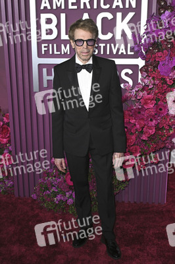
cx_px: 88
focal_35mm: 36
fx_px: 263
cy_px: 132
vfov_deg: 53.2
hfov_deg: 36.8
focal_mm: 36
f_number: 6.3
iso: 2500
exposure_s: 1/320
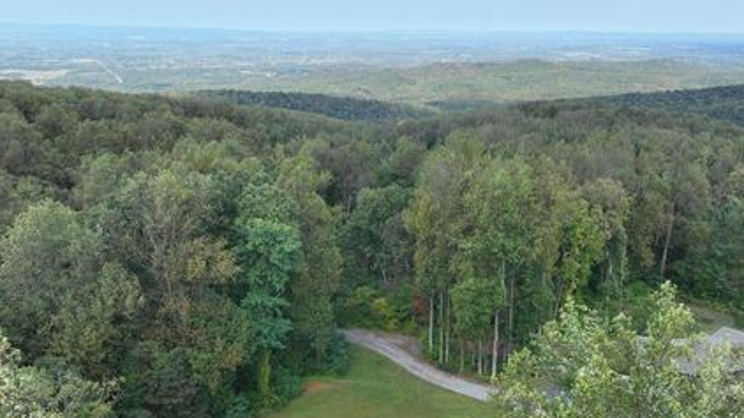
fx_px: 611
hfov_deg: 62.4
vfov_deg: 37.4
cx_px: 425
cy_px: 274
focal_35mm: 31
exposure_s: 1/1600
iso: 100
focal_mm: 12.29
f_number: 2.8
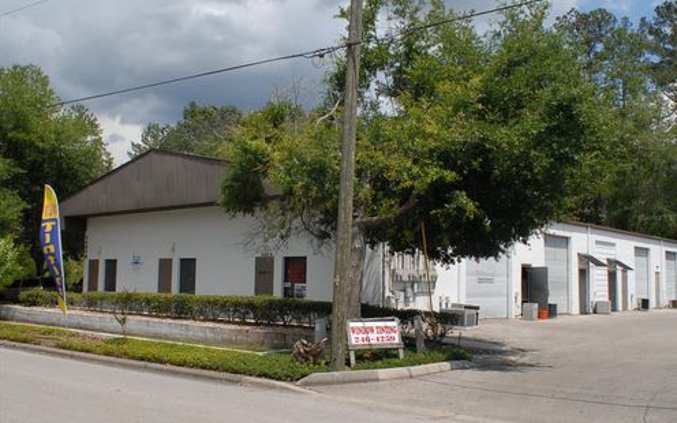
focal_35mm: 37
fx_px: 683
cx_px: 338
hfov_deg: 52.7
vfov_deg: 34.4
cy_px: 217
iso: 200
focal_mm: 24
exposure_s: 1/320
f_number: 11
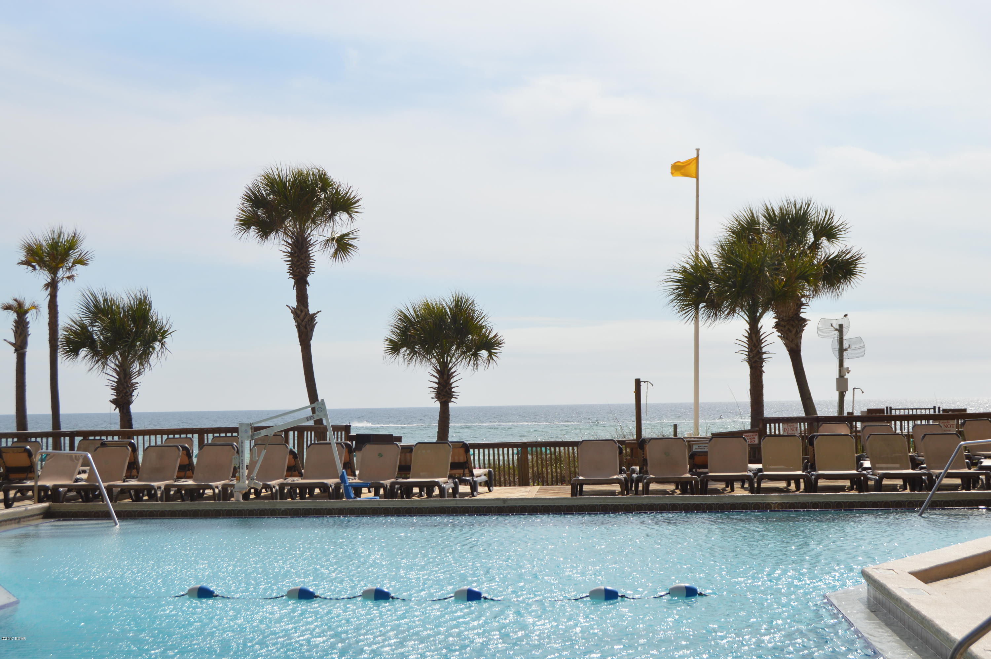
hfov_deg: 35.1
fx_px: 1568
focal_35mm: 57
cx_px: 496
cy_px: 330
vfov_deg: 23.7
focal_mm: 38
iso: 100
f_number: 10
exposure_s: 1/400
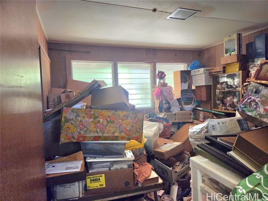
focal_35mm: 23
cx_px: 134
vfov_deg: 58.9
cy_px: 100
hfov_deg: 73.9
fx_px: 178
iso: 500
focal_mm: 5.4
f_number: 1.8
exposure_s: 1/120
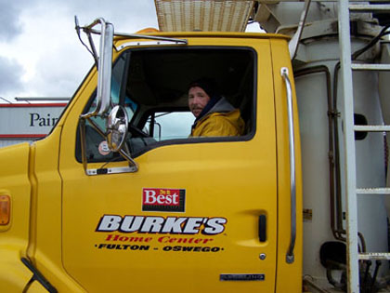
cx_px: 195
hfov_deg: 49.0
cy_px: 146
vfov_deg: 37.7
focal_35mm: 38
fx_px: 428
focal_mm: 6.3
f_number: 2.8
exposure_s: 1/160
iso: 80
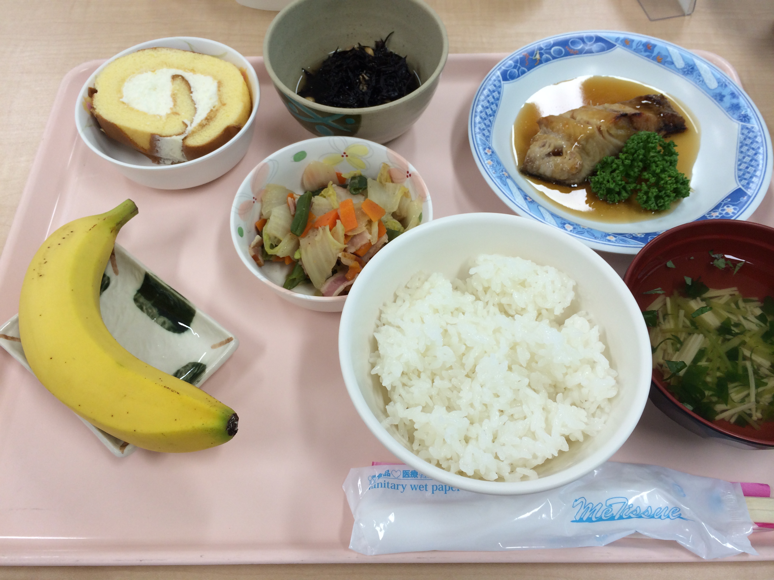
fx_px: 671
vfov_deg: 46.8
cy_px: 290
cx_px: 387
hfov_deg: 60.0
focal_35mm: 30
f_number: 2.2
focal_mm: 4.12
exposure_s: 1/60
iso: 50
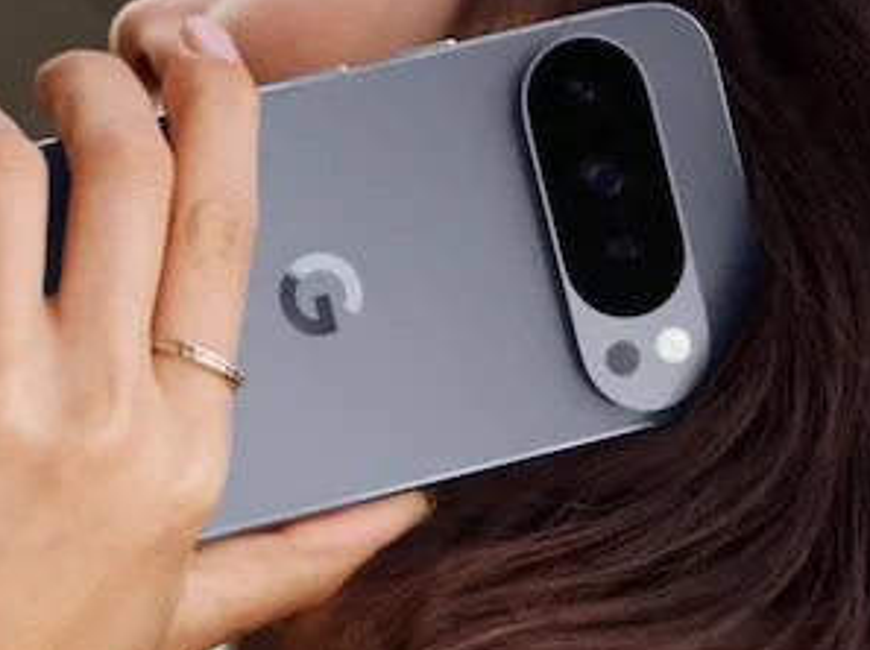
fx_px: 4117
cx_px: 343
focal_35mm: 164
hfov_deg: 12.1
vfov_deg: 8.9
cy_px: 785
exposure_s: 1/320
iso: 800
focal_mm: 48.2
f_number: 8
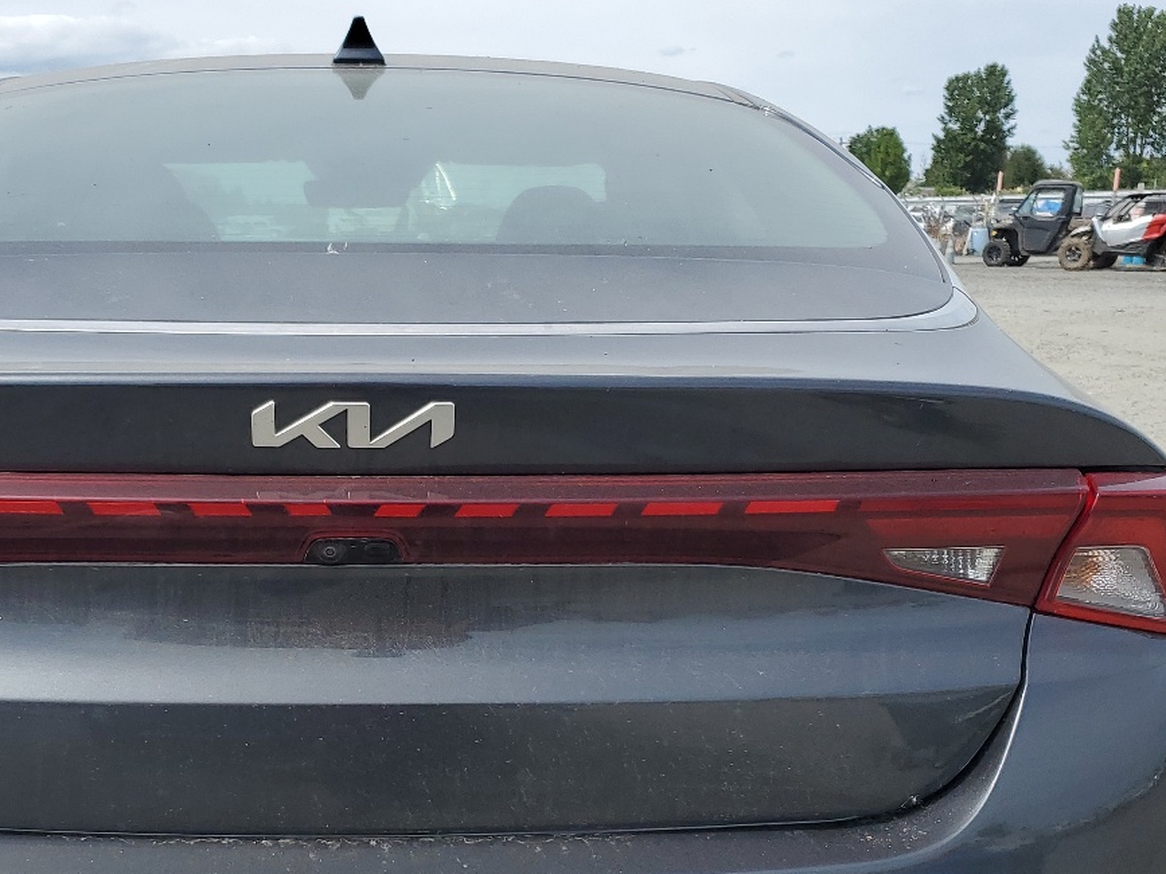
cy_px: 658
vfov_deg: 29.8
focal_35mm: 48
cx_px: 360
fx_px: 1617
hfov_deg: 39.1
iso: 50
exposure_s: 1/3333
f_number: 1.5
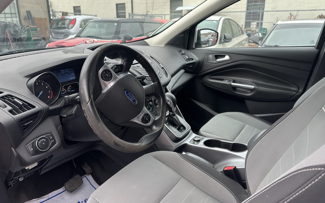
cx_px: 161
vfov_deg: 47.6
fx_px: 230
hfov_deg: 70.4
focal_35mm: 26
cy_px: 101
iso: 64
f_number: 1.78
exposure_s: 1/172
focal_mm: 6.86
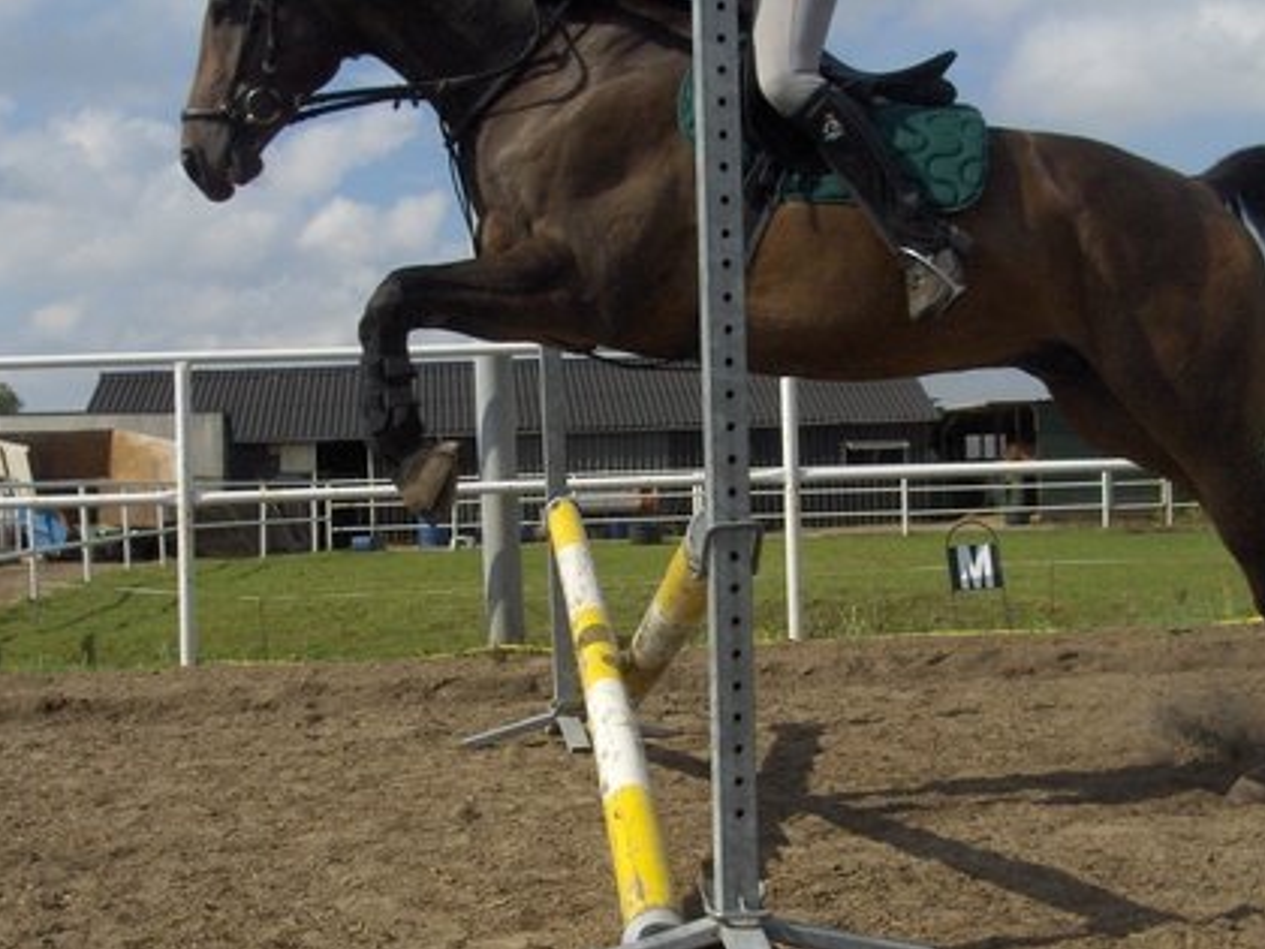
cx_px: 596
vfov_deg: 26.1
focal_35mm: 56
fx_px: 2046
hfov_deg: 34.3
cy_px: 539
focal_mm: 8.19
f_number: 5
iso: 100
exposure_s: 1/1235
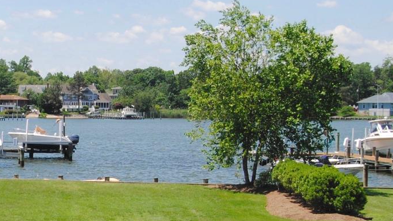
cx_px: 42
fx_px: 1027
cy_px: 168
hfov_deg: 21.2
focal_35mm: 99
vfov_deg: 12.2
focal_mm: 21
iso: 200
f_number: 9
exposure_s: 1/320
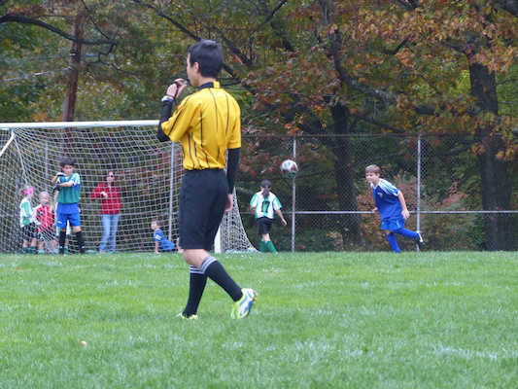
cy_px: 194
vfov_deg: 5.9
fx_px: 3802
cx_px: 259
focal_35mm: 254
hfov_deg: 7.8
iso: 400
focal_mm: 45.7
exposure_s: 1/125
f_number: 2.8
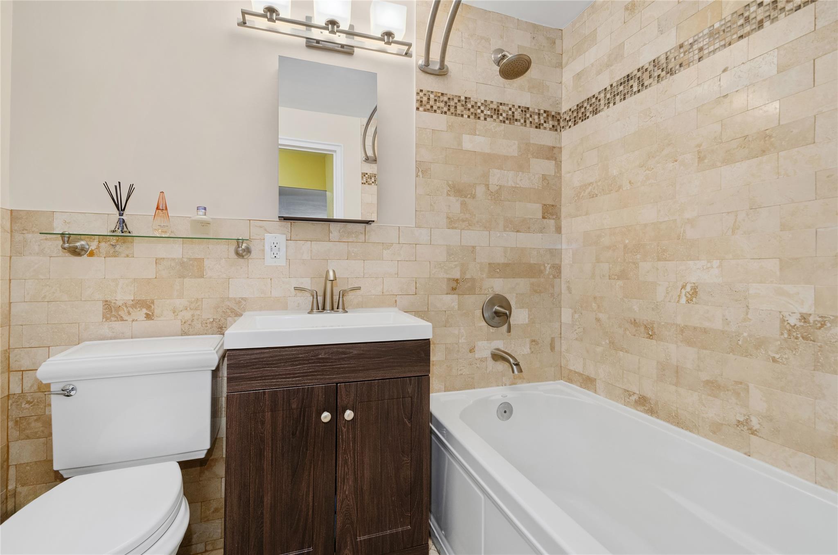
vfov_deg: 77.1
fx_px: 348
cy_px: 278
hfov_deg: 100.5
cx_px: 419
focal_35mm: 15
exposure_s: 1/2.5
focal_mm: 10
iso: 100
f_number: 8
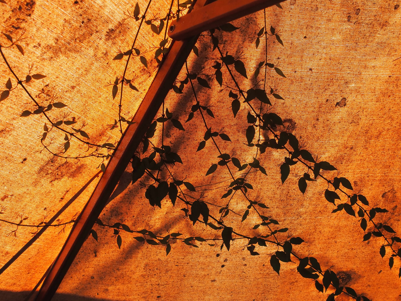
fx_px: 487
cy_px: 150
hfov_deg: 44.8
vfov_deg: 34.4
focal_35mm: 42
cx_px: 200
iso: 100
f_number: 2.8
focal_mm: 9
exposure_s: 1/125
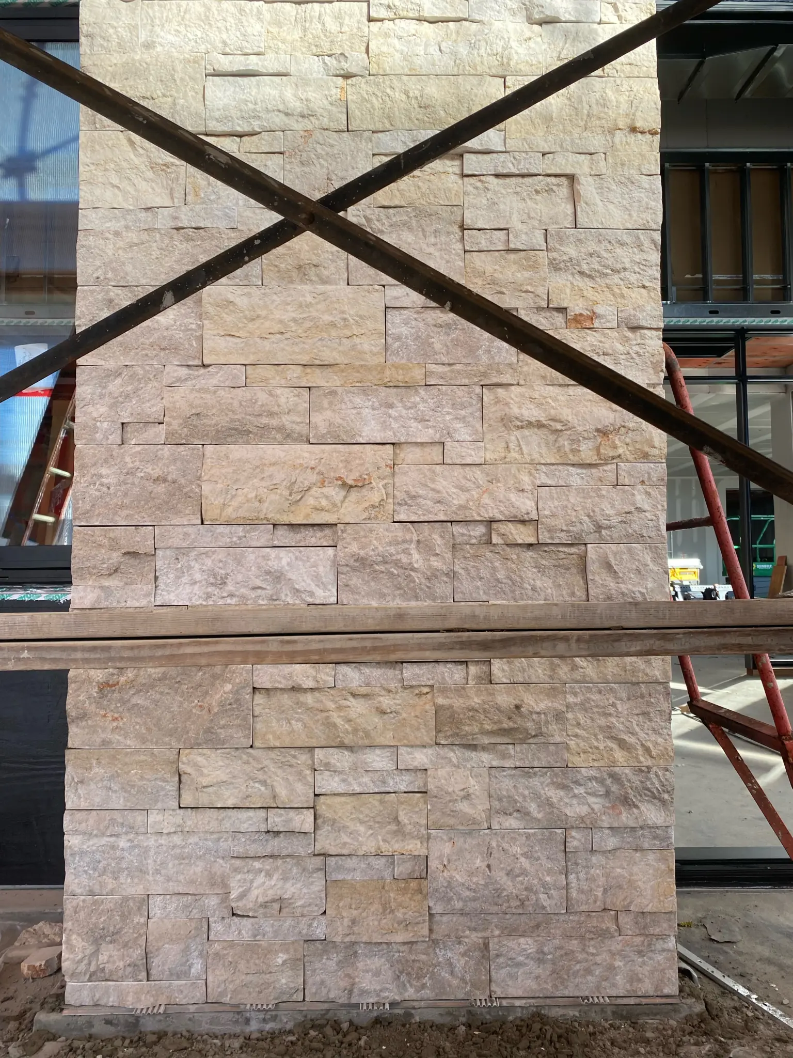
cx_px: 396
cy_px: 529
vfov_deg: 67.3
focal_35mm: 26
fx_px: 794
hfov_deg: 53.1
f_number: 1.8
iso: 32
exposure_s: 1/223
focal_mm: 4.25
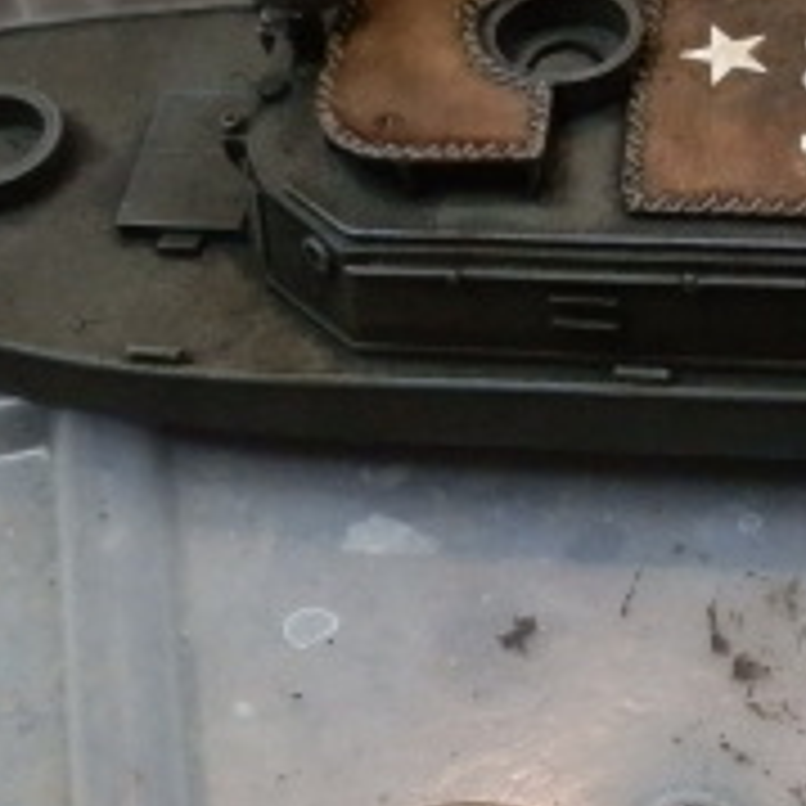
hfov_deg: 23.0
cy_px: 455
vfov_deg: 23.3
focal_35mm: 74
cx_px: 644
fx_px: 1949
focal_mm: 5
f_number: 3.1
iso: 400
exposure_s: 1/200
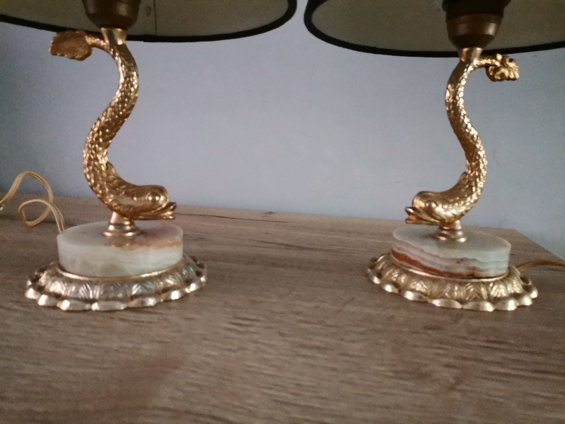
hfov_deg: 67.3
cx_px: 282
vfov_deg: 53.1
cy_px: 212
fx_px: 424
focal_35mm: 26
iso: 2500
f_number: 1.8
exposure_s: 1/16.7
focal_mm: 4.75
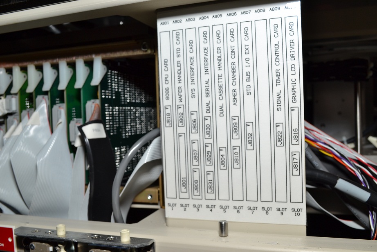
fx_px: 377
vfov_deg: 36.9
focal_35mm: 36
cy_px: 126
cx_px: 188
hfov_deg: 53.1
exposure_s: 1/60
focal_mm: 24
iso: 100
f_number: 8
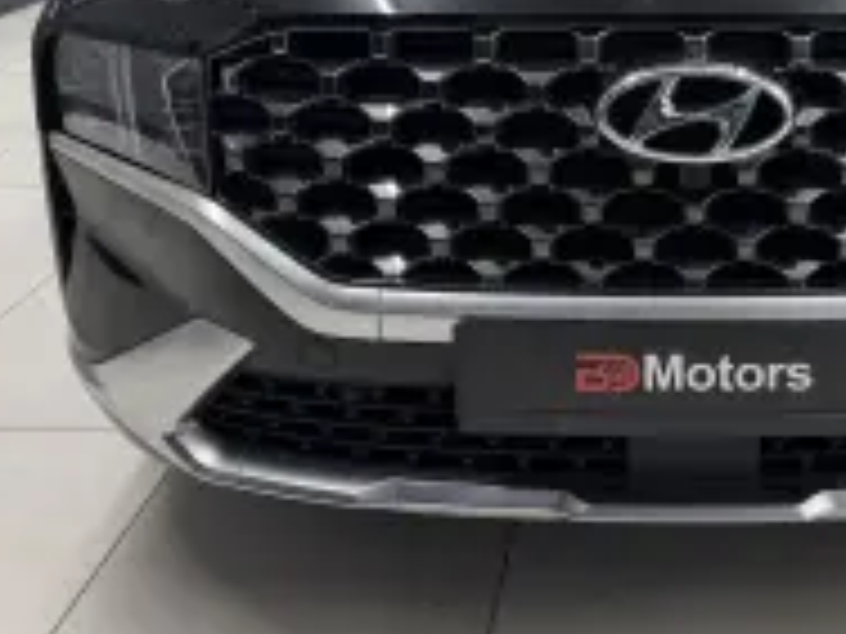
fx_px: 1124
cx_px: 675
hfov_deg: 39.6
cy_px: 90
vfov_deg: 30.4
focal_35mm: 46
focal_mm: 6.76
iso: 250
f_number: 1.78
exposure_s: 1/50
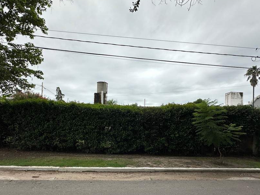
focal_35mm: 21
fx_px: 158
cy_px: 121
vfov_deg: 62.6
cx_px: 121
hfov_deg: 78.9
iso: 40
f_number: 2.2
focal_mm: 2.22
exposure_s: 1/1715
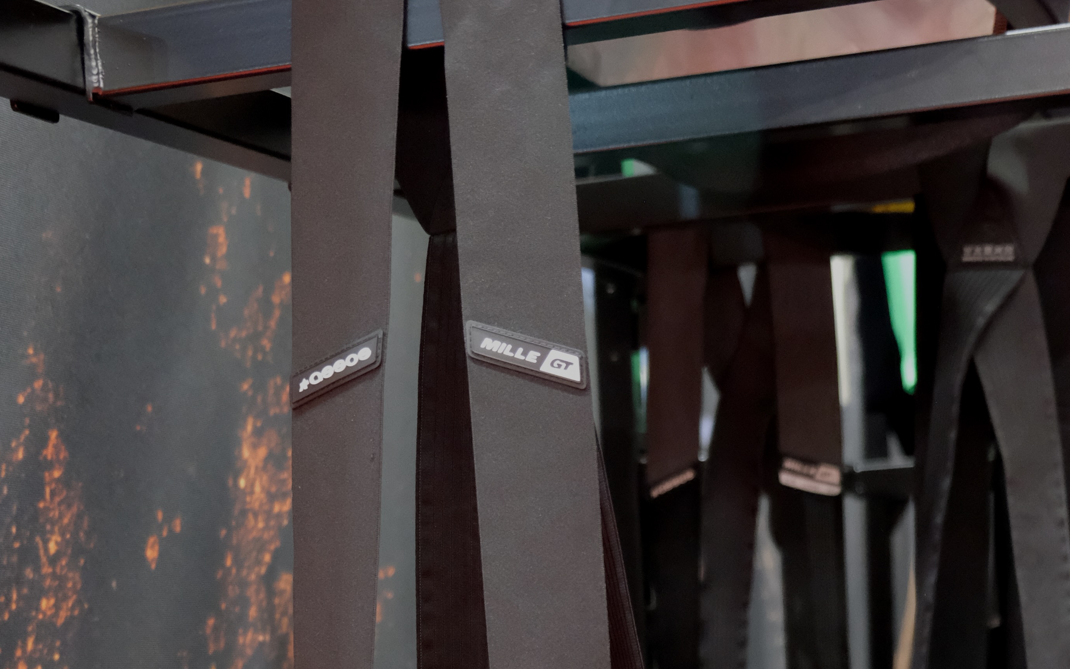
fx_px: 2275
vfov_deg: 15.2
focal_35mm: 78
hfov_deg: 26.5
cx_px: 467
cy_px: 1077
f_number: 3.2
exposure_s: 1/20
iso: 3200
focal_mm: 23.3
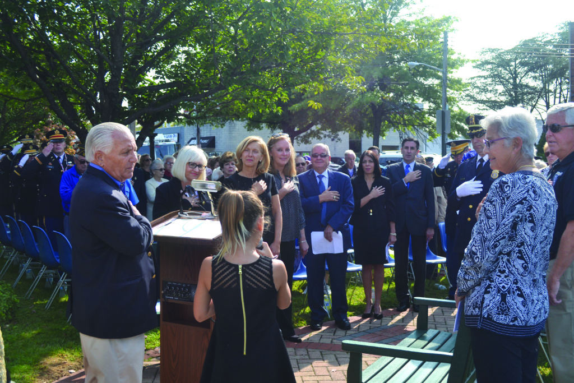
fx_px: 622
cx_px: 287
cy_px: 192
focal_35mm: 39
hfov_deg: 49.5
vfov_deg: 34.2
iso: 100
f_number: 6.3
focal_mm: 26
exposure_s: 1/160
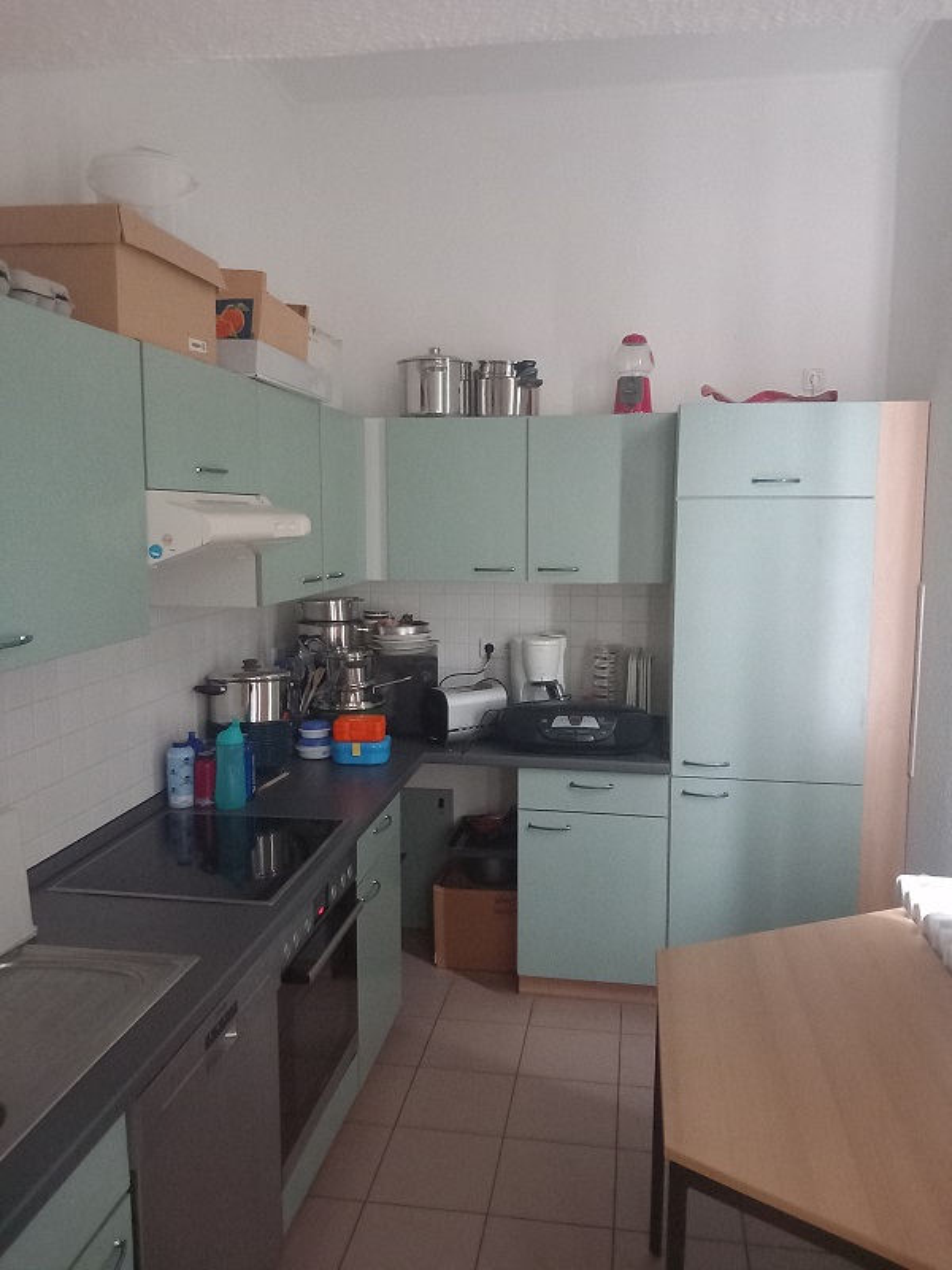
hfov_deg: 51.4
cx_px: 476
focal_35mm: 27
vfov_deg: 65.3
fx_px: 990
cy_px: 635
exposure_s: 1/14.3
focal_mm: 4
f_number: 1.8
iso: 1600
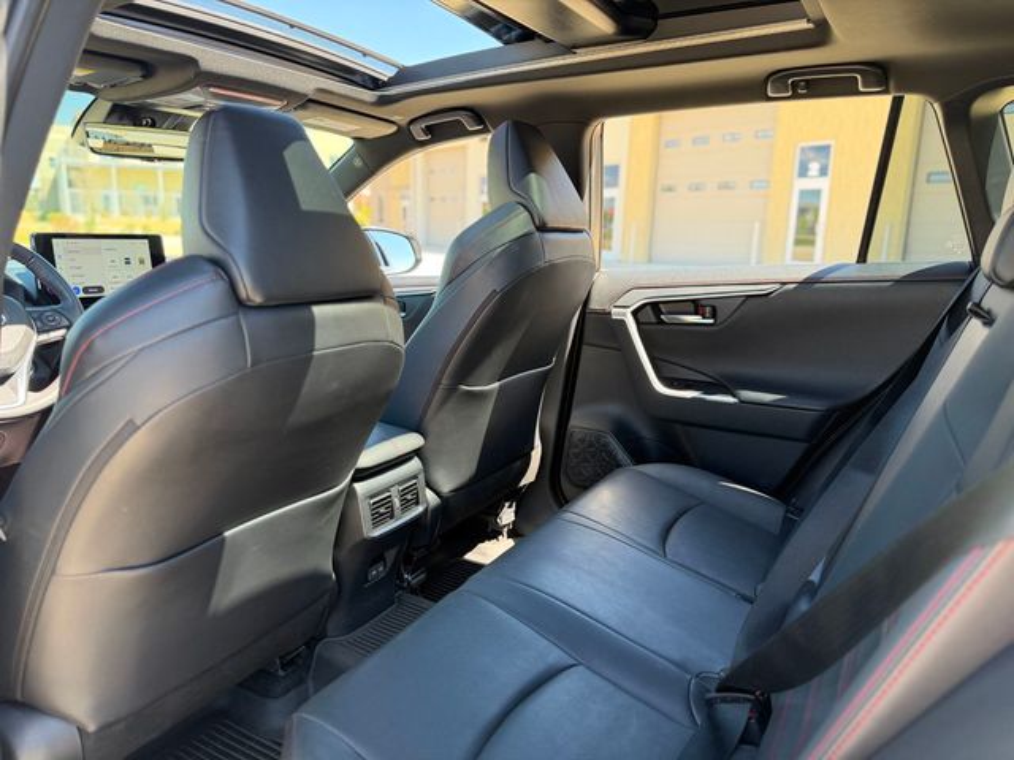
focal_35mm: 24
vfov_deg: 56.8
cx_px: 507
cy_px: 380
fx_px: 703
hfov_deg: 71.6
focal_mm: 6.76
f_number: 1.78
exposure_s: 1/233
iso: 200
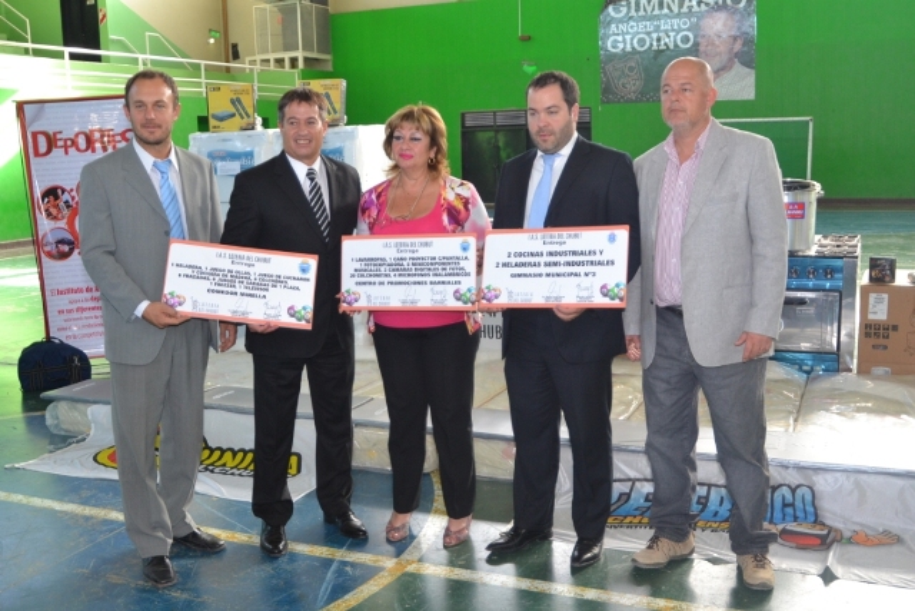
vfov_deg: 36.9
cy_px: 306
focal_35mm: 36
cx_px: 458
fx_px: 915
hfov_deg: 53.1
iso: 560
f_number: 3.5
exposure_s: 1/60
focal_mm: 24
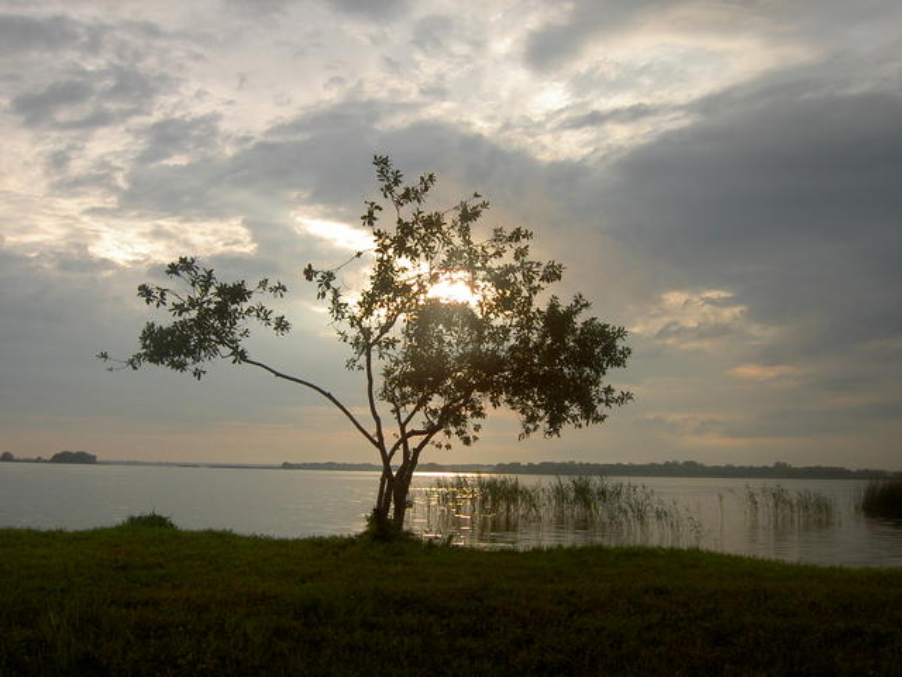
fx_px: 886
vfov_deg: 41.8
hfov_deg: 54.0
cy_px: 338
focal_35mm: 34
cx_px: 451
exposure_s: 1/320
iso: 50
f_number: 4.7
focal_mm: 5.6
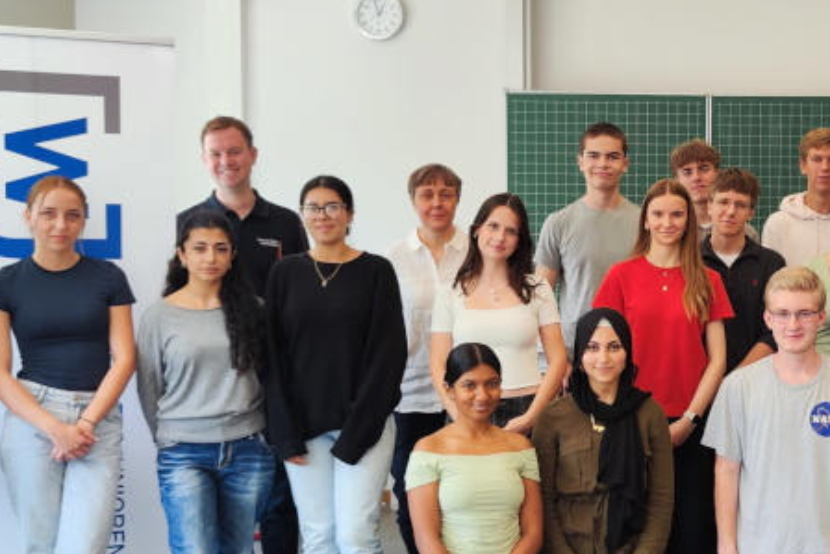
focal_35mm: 57
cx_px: 698
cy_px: 309
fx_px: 1315
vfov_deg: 23.8
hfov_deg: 33.7
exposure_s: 1/100
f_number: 1.88
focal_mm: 5.59
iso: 50
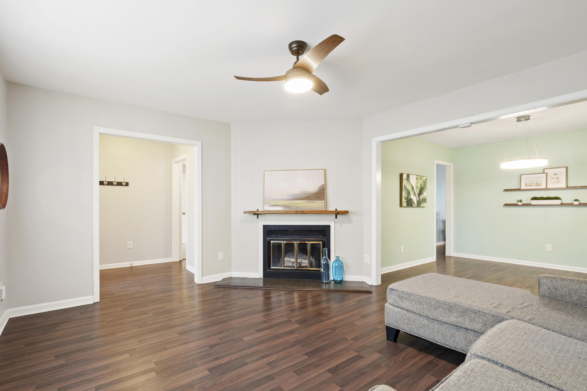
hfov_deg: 96.6
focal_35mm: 16
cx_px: 277
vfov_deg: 73.7
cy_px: 201
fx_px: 261
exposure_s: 1
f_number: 8
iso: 100
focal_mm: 10
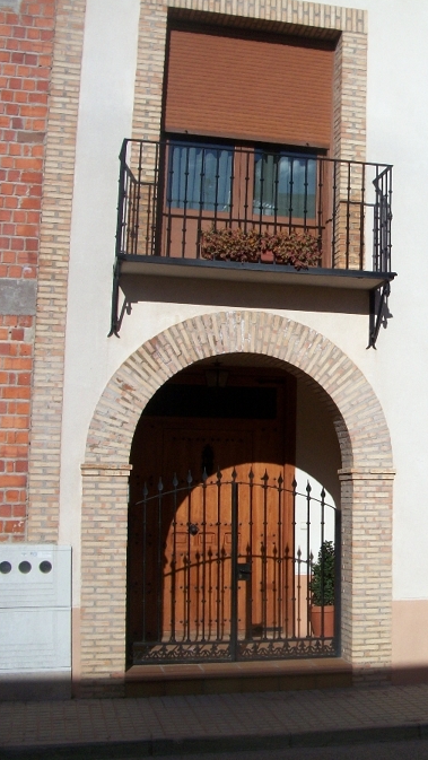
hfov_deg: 22.7
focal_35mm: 51
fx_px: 1028
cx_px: 414
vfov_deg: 40.6
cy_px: 380
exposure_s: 1/800
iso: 80
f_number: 5.6
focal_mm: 6.3
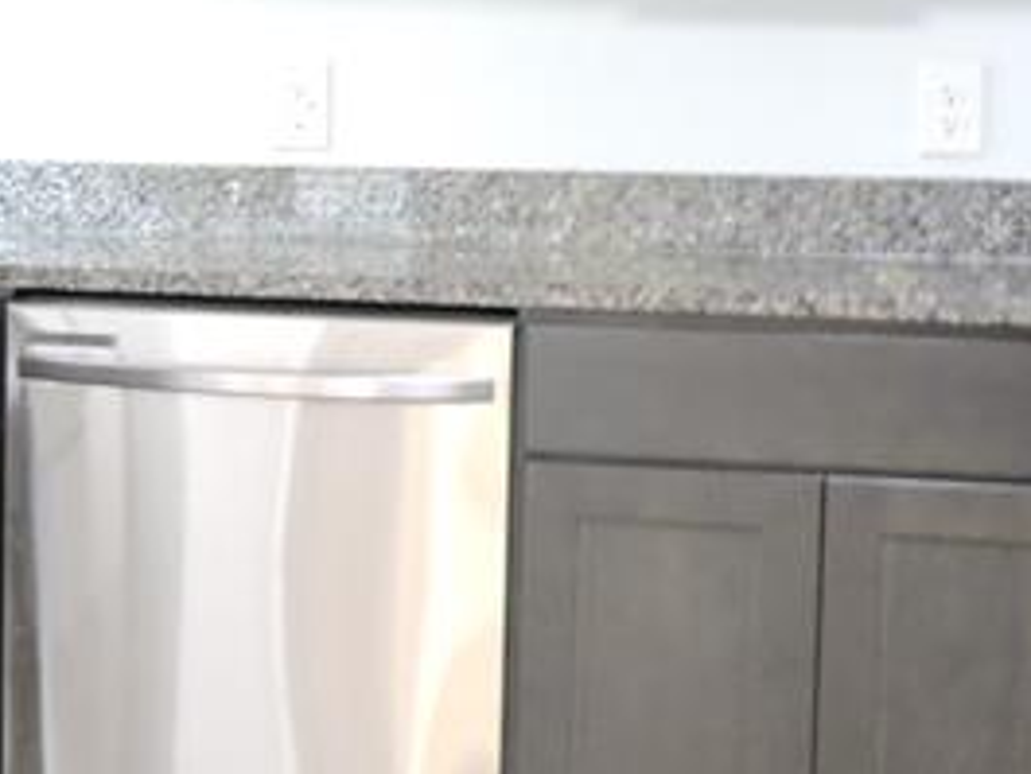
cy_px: 222
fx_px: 3456
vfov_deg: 12.8
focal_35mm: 116
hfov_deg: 14.9
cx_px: -794
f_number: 3.1
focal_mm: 5.4
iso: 400
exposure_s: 1/13
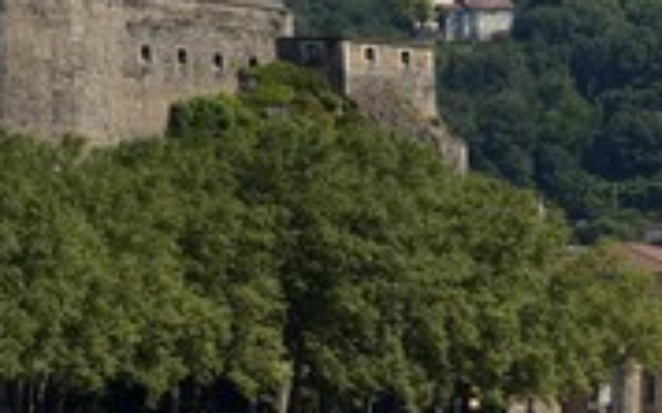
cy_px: 156
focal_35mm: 294
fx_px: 5301
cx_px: 640
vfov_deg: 4.5
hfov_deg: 7.1
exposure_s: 1/400
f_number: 11
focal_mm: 122
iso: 200
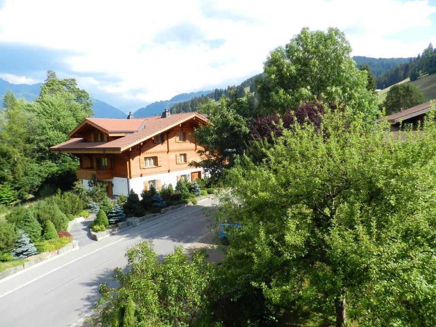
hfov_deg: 73.9
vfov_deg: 58.9
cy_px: 164
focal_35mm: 23
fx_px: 290
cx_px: 218
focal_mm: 4
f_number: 3.4
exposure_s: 1/800
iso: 160
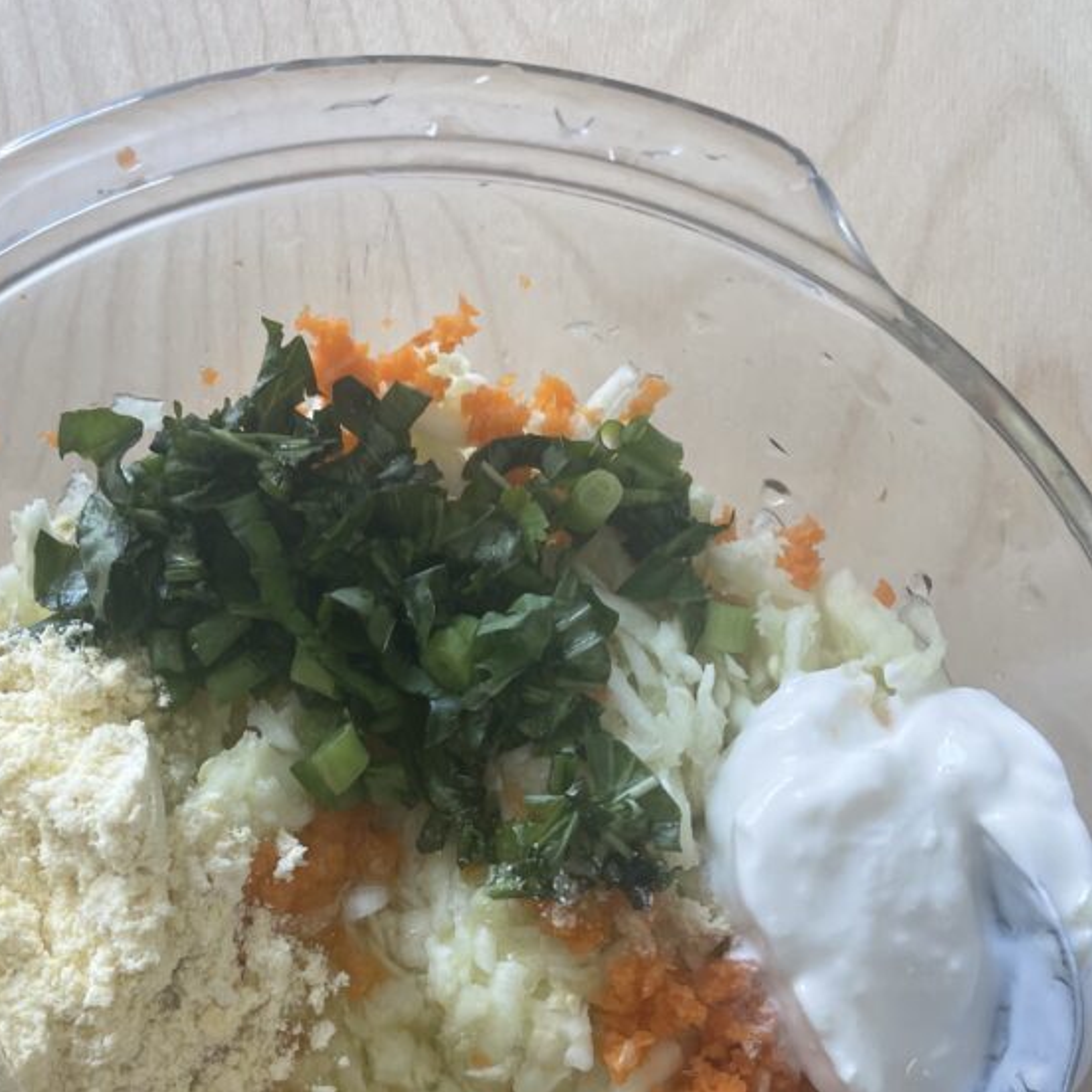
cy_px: 843
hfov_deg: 40.7
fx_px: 1463
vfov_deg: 39.6
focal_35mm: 41
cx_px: 429
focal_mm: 5.1
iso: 125
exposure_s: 1/121
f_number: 1.6
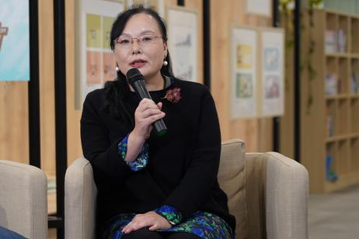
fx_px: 1246
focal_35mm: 125
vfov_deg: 11.0
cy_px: 128
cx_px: 158
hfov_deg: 16.4
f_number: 4
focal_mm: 105
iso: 1250
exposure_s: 1/80
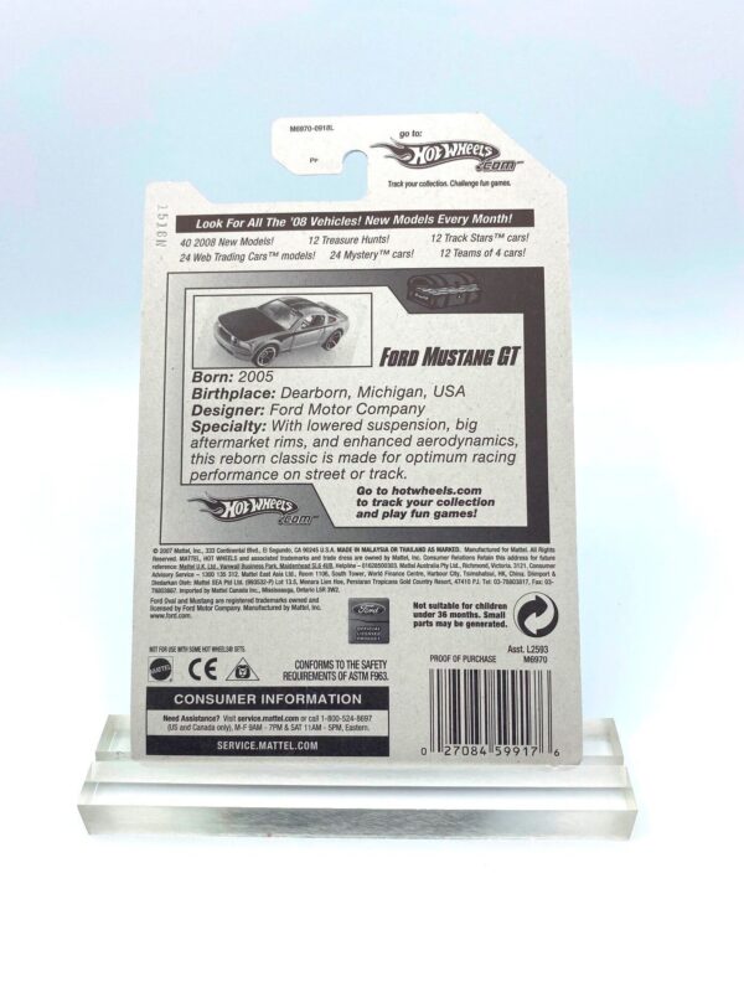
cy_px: 496
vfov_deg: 67.3
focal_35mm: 26
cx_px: 372
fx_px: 745
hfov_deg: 53.1
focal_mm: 4.25
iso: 32
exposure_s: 1/1429
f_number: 1.8
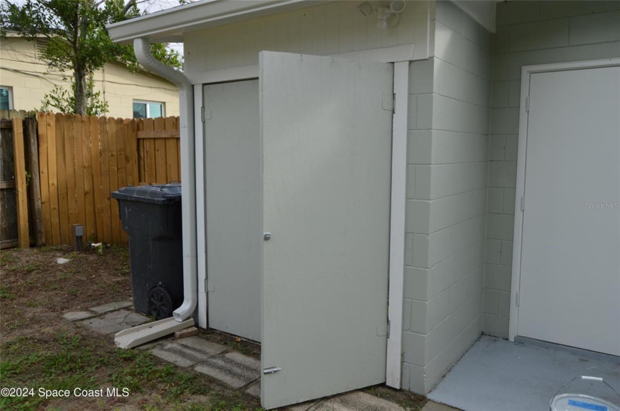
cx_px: 310
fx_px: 464
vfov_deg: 47.8
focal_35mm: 27
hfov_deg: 67.5
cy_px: 206
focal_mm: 18
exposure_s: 1/200
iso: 100
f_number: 7.1
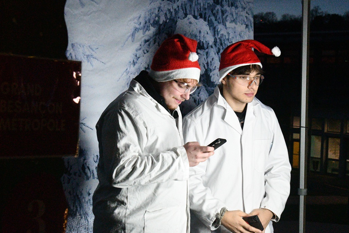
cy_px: 125
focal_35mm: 94
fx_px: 911
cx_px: 198
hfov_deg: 21.7
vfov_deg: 14.5
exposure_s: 1/500
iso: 16000
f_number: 11
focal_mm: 55
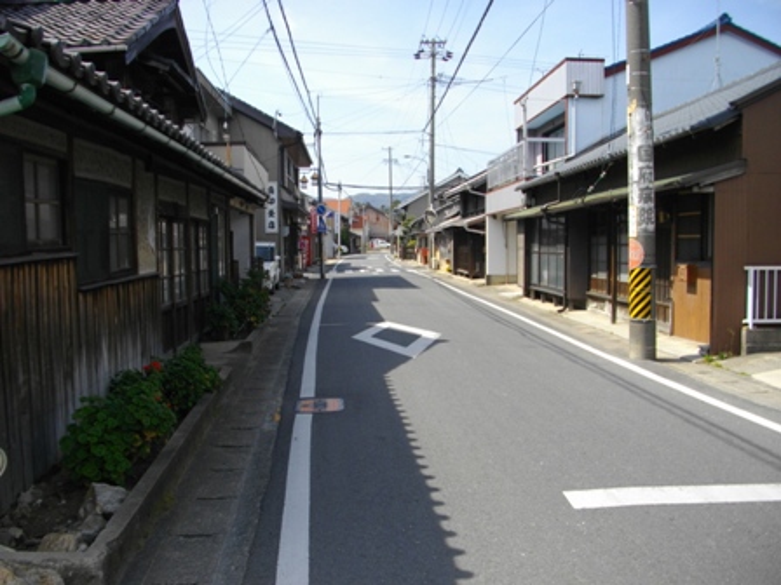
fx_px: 722
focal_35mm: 32
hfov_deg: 56.8
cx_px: 390
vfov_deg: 44.2
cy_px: 292
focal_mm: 5.7
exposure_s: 1/1000
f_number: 2.9
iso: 100
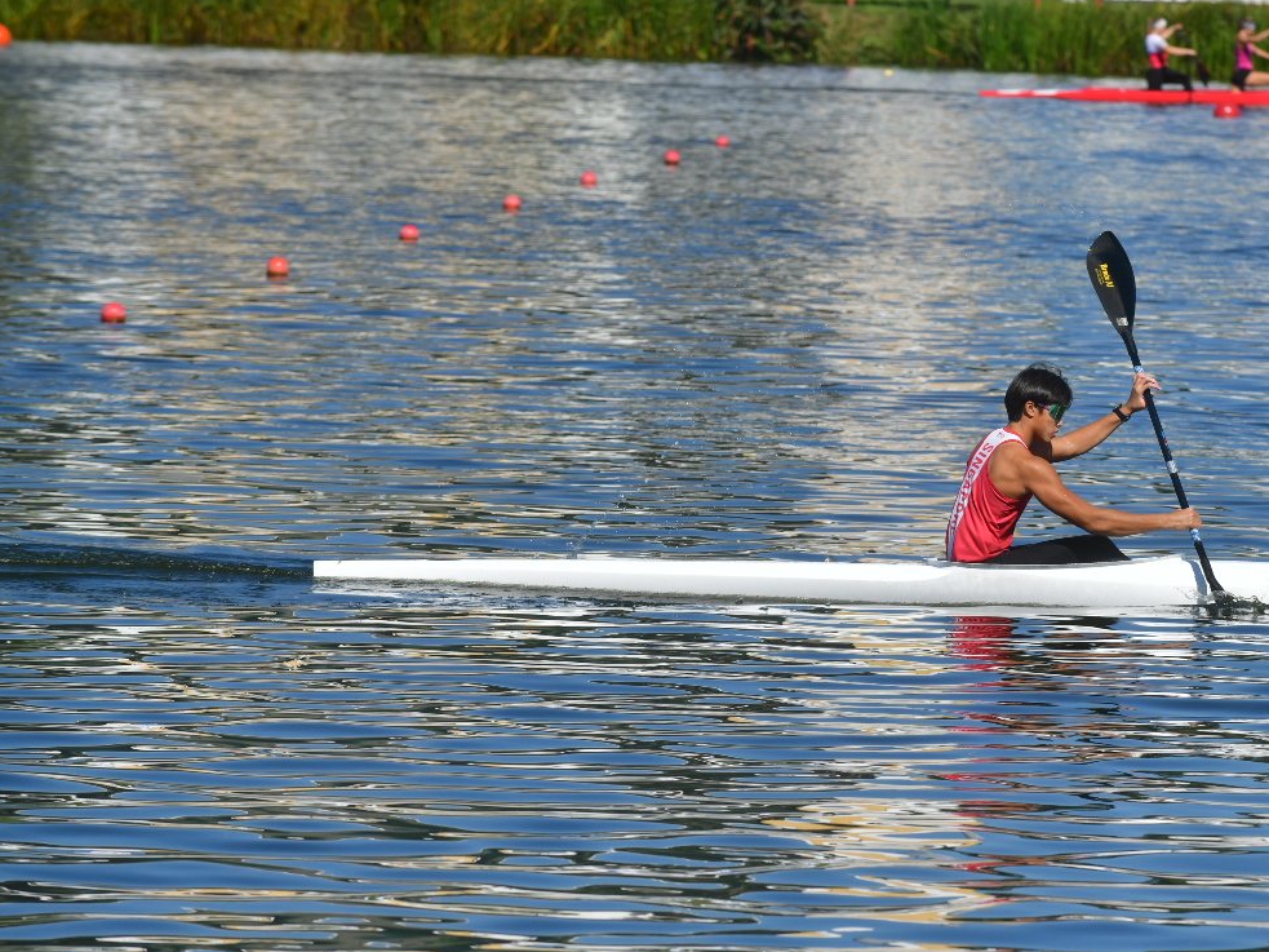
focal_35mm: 317
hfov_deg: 6.2
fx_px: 11620
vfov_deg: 4.7
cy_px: 530
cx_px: 997
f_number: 7.1
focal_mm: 200
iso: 100
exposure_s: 1/1000
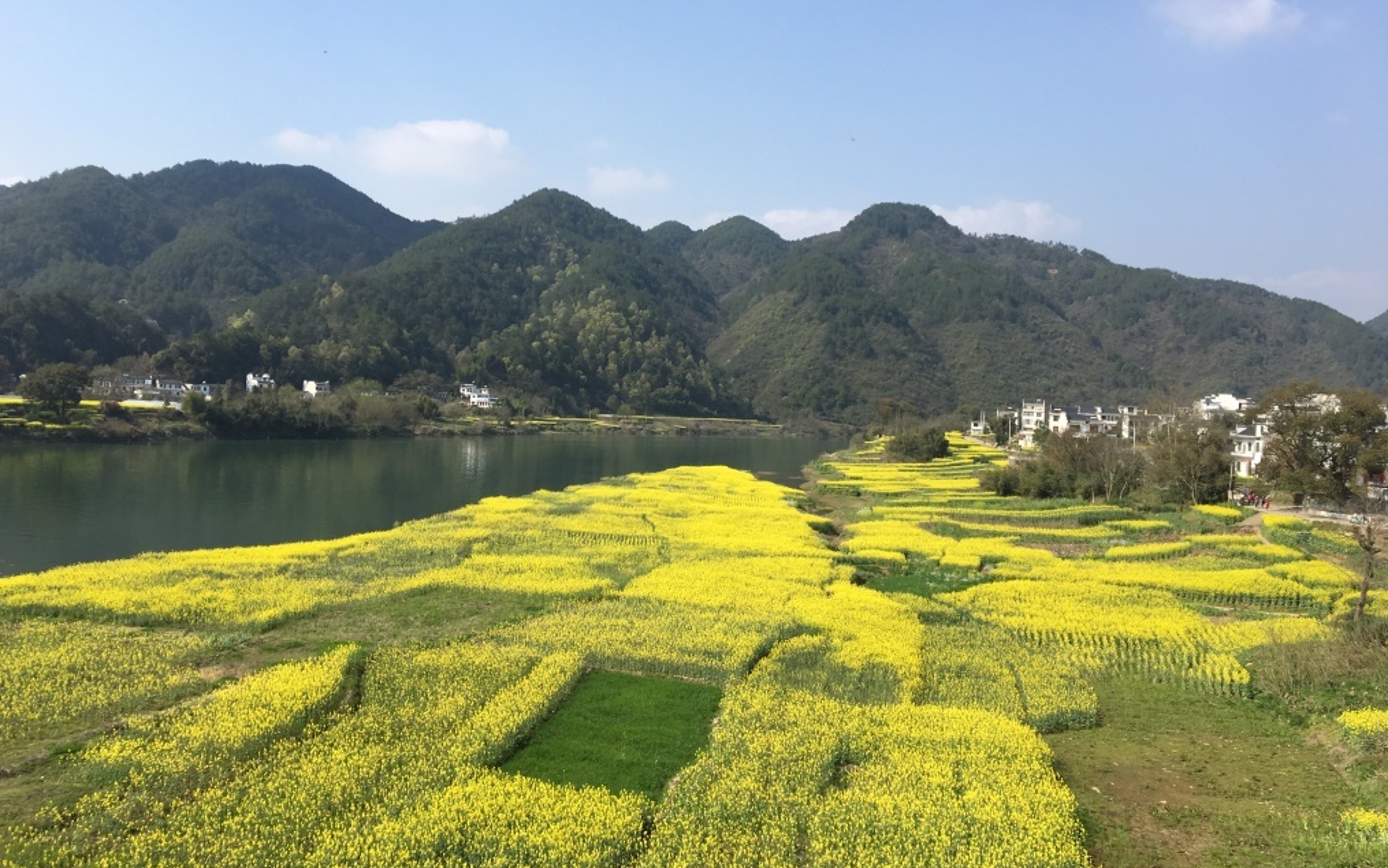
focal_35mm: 31
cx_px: 689
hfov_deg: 61.2
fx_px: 1173
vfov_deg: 40.6
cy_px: 403
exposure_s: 1/1508
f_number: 2.2
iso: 25
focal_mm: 4.15
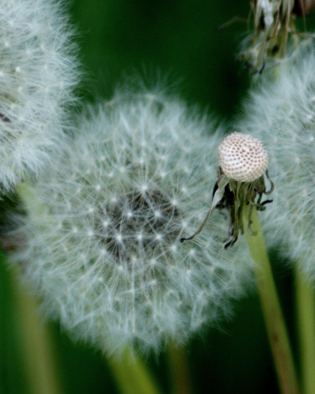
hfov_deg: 1.9
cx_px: 147
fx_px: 9518
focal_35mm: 817
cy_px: 183
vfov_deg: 2.4
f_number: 5.6
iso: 400
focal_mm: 300
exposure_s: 1/160
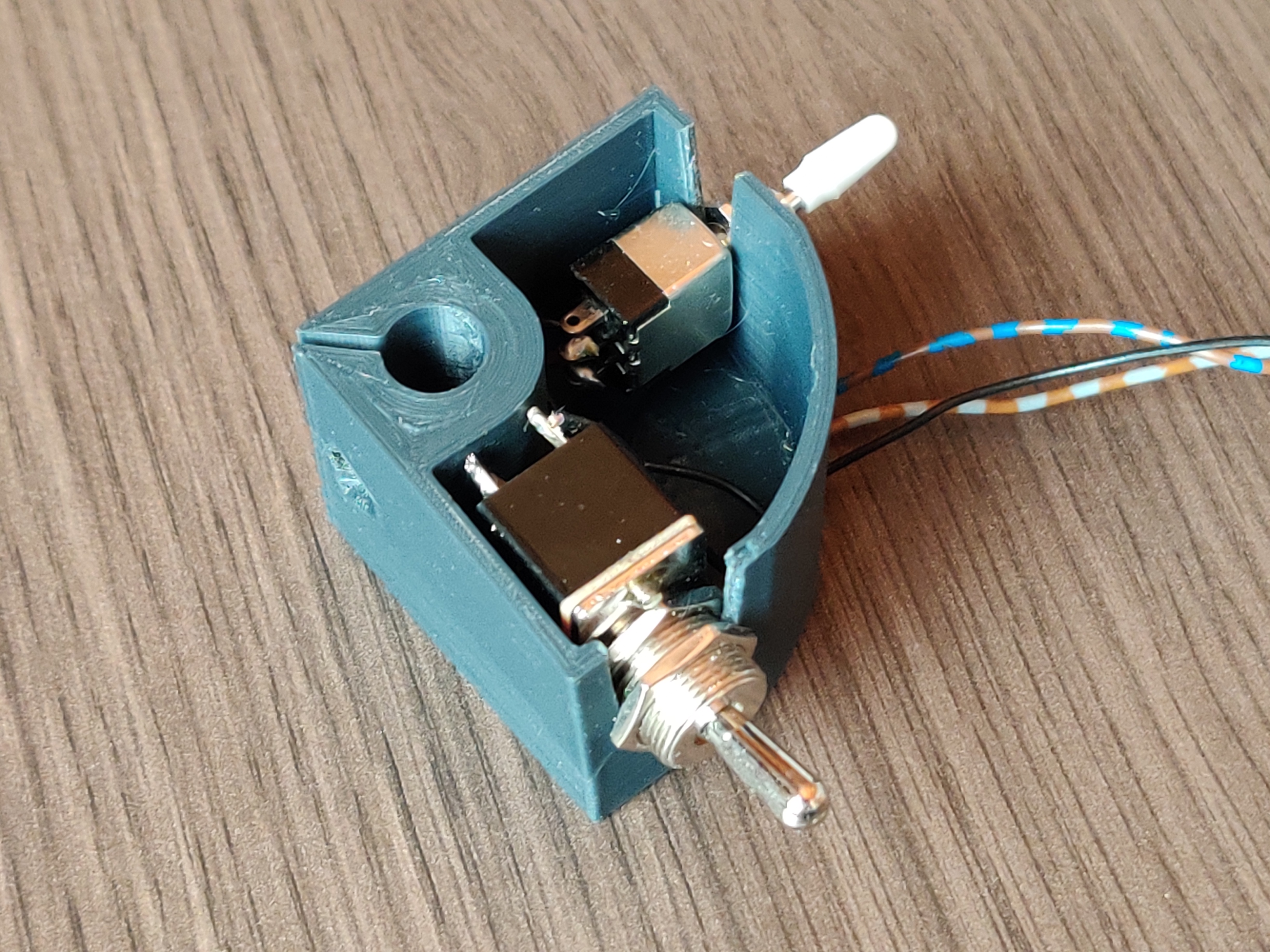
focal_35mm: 27
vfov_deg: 51.4
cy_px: 476
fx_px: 991
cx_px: 635
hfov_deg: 65.3
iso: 1250
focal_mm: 4.75
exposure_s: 1/20
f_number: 1.65
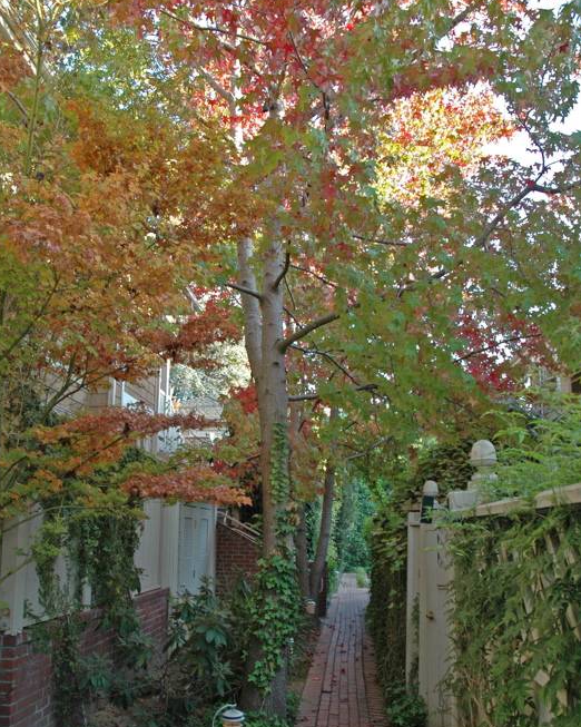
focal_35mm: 31
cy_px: 395
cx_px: 287
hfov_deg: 47.1
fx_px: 667
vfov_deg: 57.1
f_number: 4
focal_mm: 18
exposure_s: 1/60
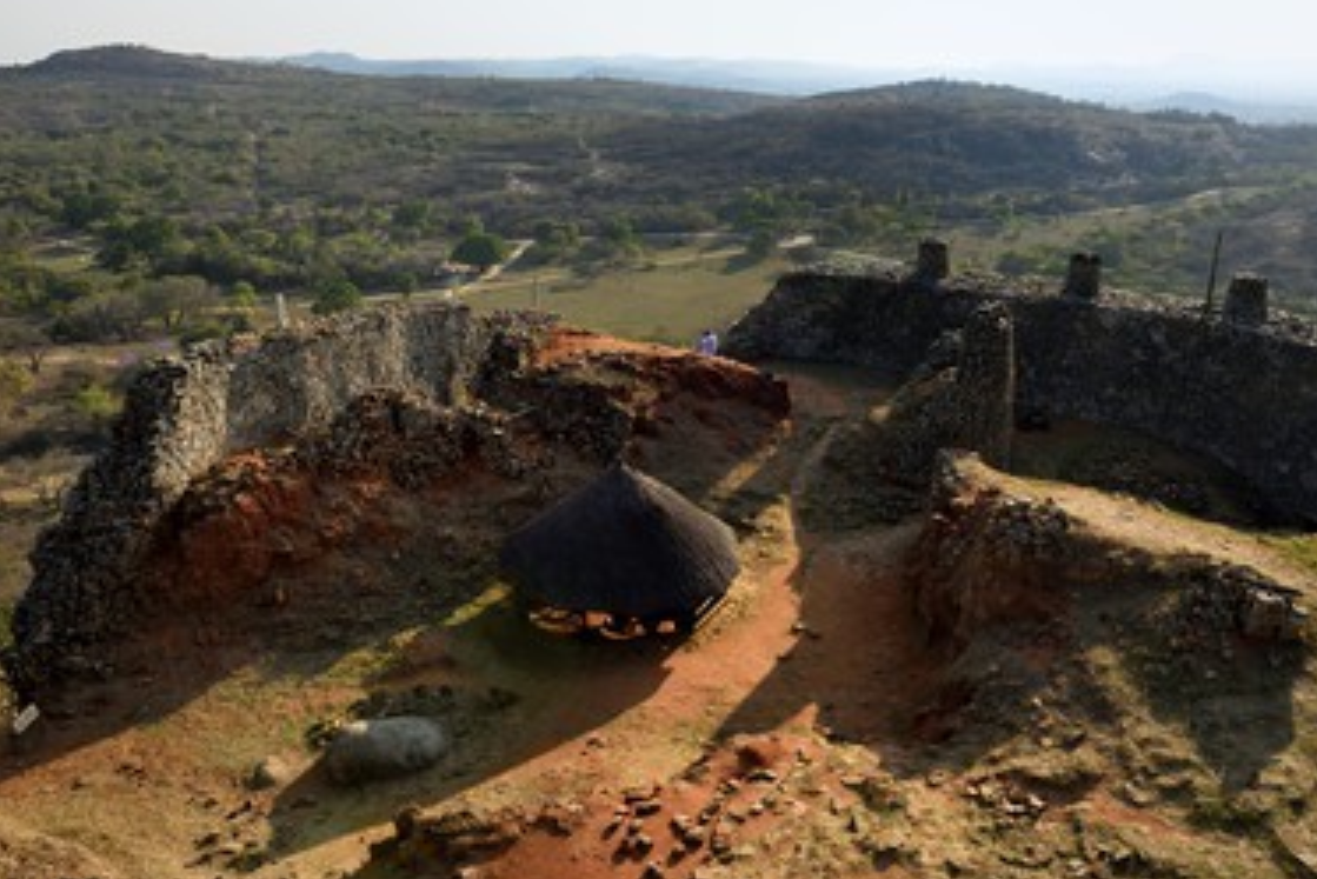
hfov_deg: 67.1
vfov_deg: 47.9
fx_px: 988
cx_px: 734
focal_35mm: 27
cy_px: 406
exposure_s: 1/160
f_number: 13
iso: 200
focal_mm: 24
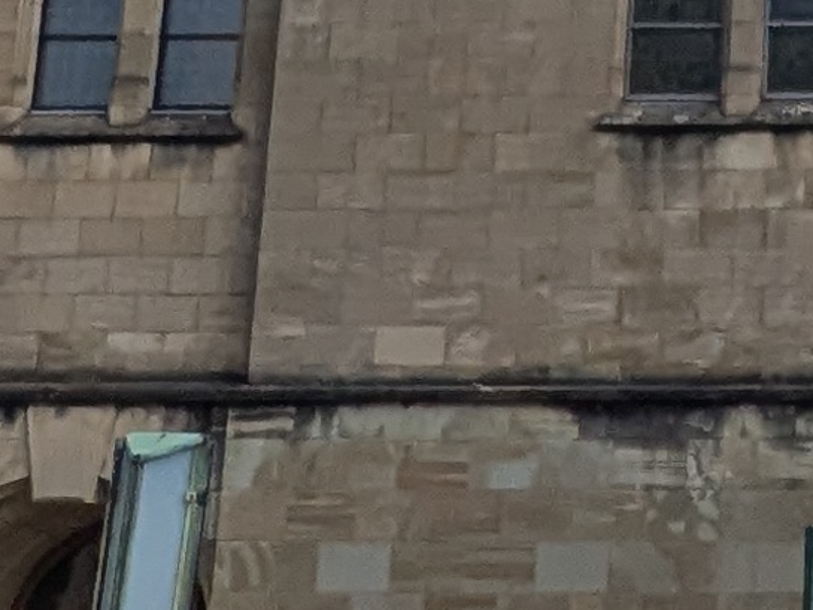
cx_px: 1147
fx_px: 2819
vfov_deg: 11.8
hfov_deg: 15.4
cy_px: -285
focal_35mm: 120
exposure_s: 1/2445
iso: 43
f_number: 2.2
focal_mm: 2.35
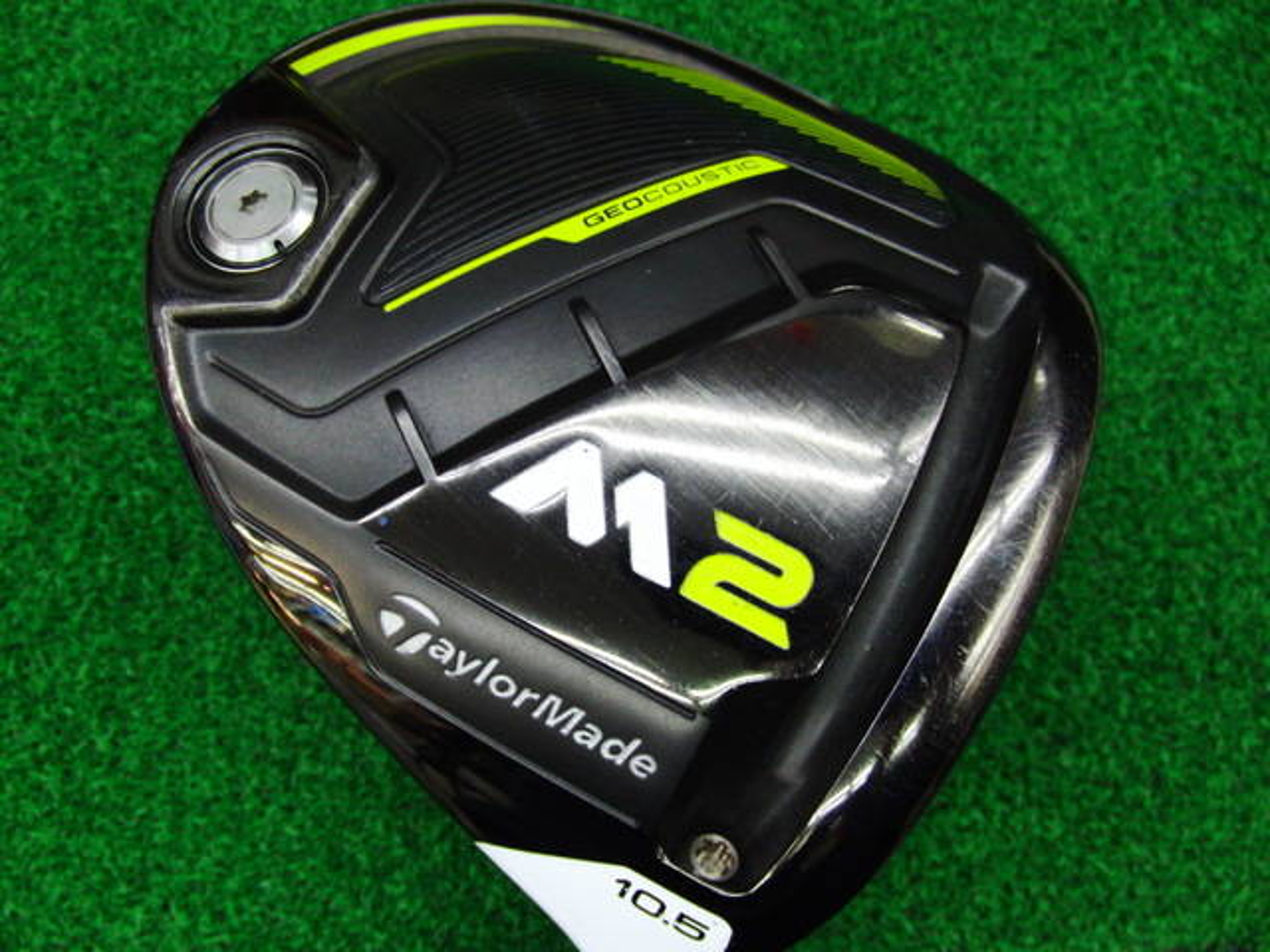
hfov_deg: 50.1
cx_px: 635
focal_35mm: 37
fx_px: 1357
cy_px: 476
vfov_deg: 38.7
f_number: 3.6
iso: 400
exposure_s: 1/60
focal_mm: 6.42
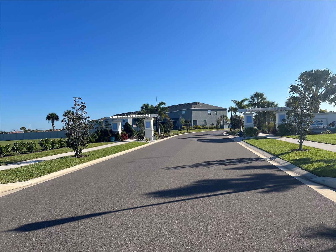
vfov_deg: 53.1
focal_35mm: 26
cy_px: 126
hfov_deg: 67.3
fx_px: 252
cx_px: 168
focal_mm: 5.7
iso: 50
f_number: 1.5
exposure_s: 1/5076
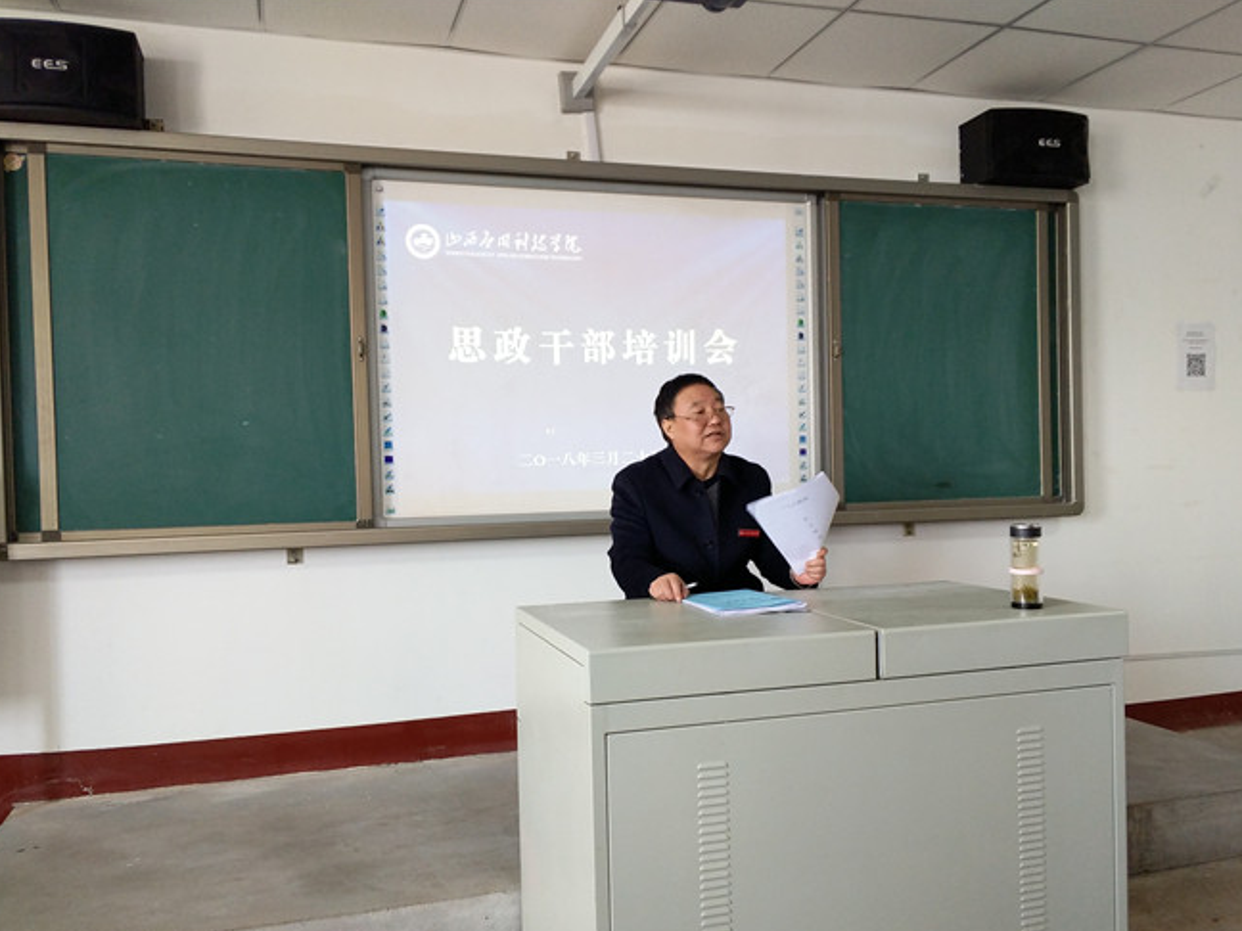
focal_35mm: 27
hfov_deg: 65.3
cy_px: 497
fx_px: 969
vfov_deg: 51.3
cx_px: 598
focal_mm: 4.32
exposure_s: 1/50
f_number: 1.7
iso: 160
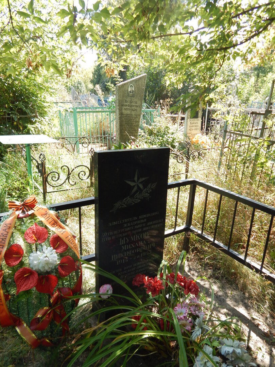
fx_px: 265
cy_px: 184
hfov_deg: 54.8
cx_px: 138
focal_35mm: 25
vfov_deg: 69.4
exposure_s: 1/200
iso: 125
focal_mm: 4.5
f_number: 3.1
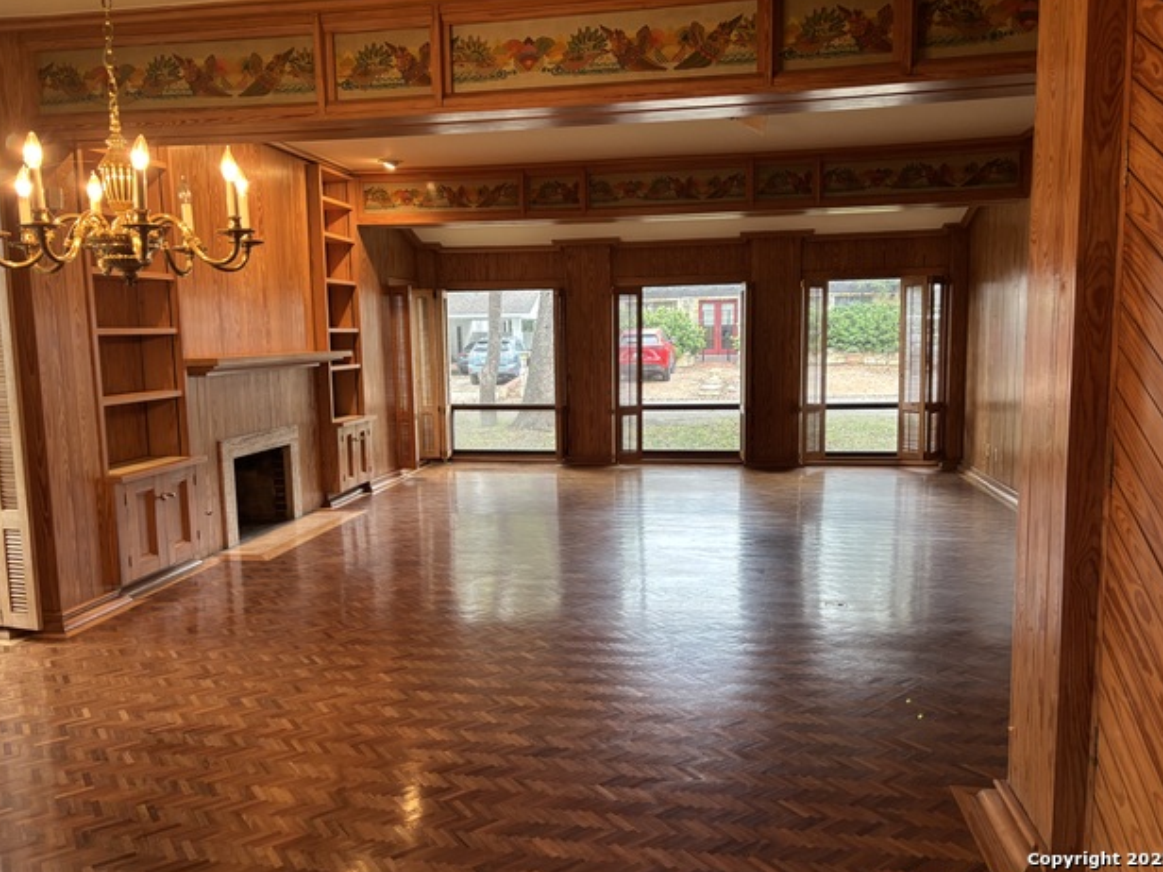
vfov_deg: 51.4
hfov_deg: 65.3
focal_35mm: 27
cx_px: 574
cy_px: 440
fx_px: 907
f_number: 1.6
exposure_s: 1/60
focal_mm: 5.96
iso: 160
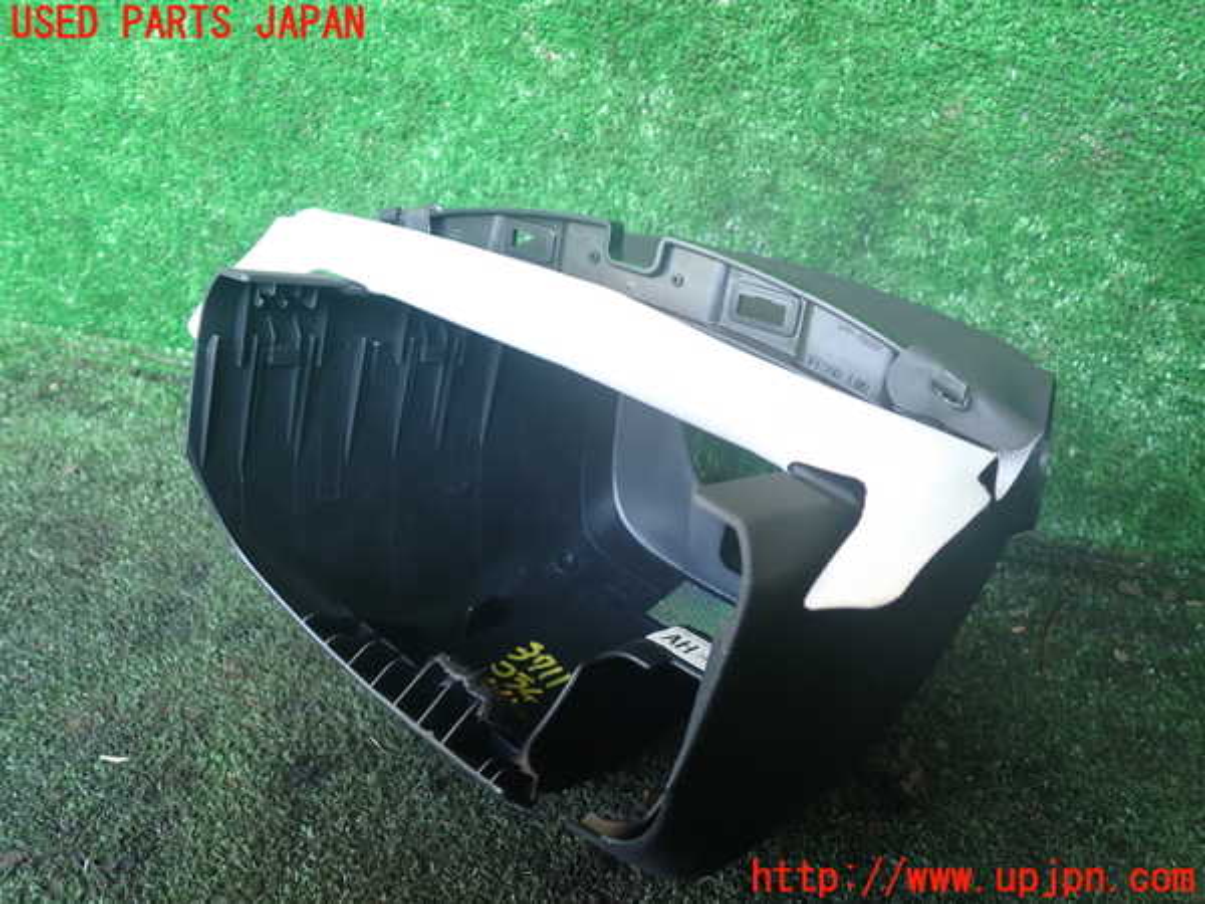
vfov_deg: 46.8
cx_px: 602
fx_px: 1044
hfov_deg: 60.0
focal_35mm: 30
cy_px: 452
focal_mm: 5.4
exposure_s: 1/60
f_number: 2.3
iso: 160
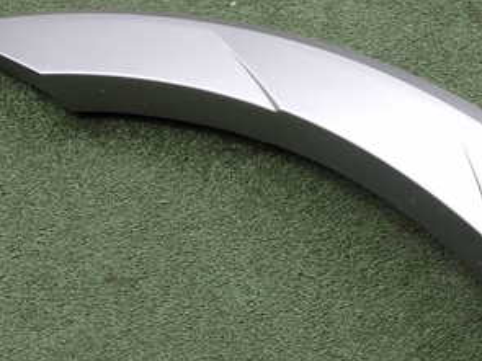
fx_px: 849
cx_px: 373
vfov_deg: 23.9
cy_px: 235
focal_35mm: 61
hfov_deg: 31.0
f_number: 2.3
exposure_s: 1/200
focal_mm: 5.4
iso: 100
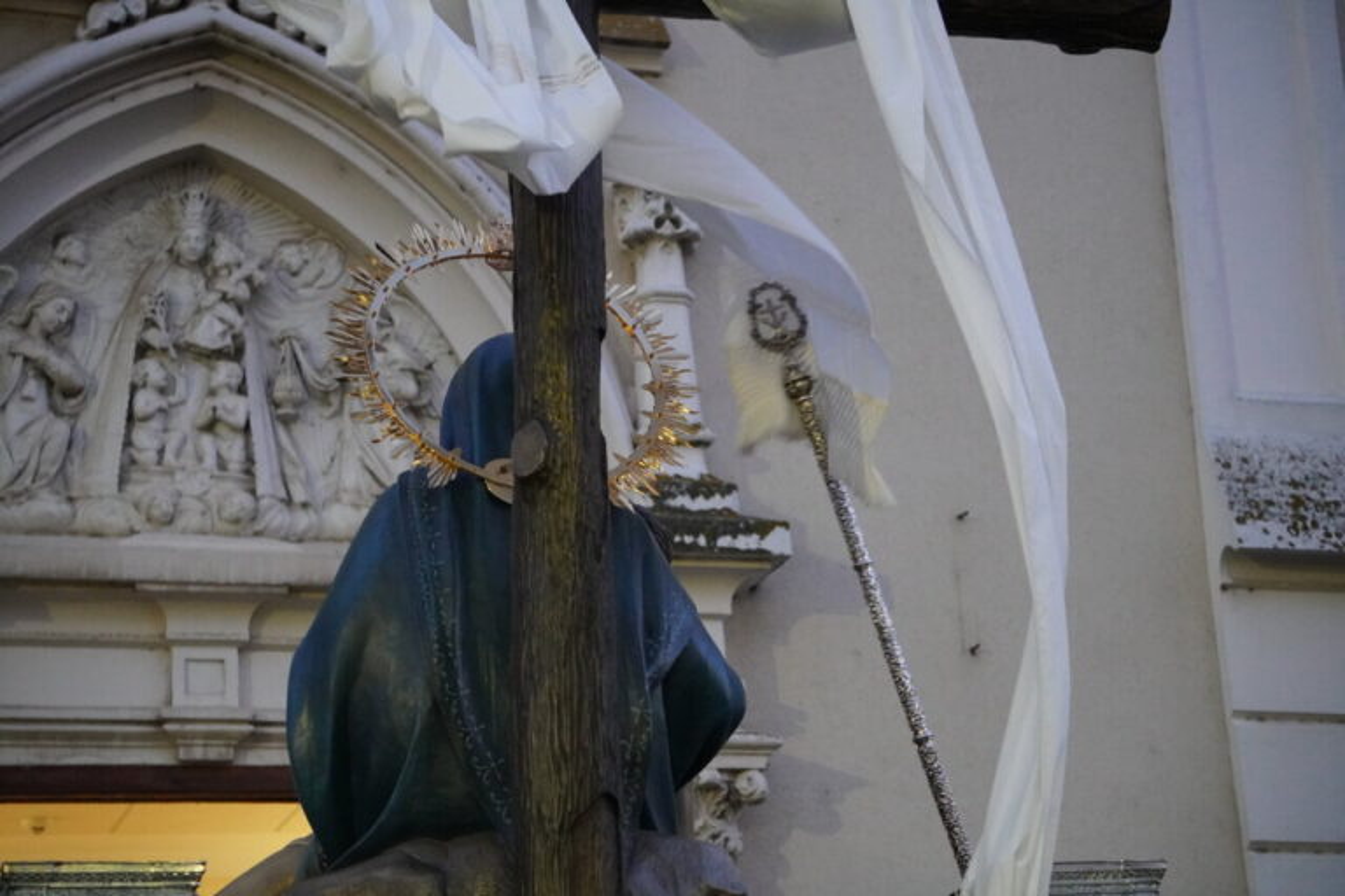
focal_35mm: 82
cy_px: 448
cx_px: 672
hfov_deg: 24.6
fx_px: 3082
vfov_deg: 16.6
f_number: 4.5
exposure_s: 1/60
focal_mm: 55
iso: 6400
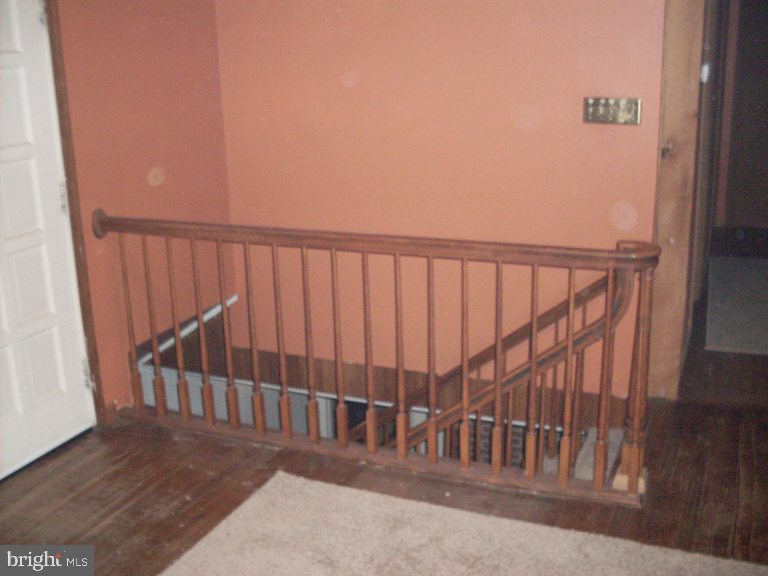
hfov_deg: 49.0
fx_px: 843
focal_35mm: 38
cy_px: 288
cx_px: 384
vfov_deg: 37.7
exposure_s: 1/45
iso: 240
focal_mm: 6.3
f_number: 2.8
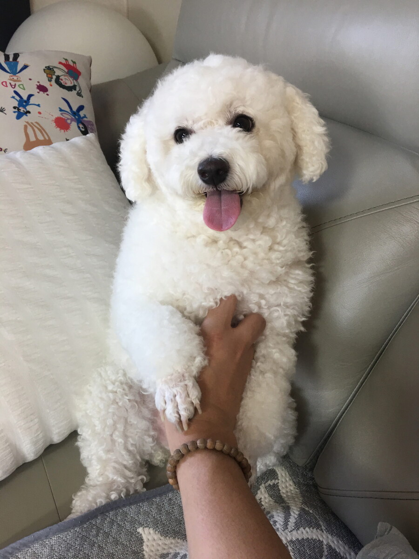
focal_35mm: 29
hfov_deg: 48.2
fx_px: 468
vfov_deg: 61.7
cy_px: 280
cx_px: 210
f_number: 2.2
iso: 25
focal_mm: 4.15
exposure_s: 1/15
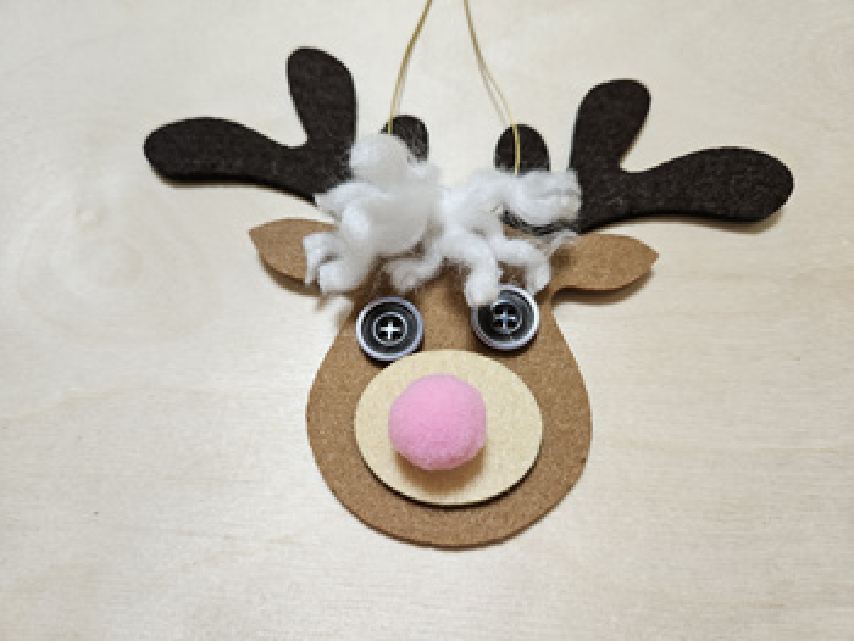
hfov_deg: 73.9
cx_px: 427
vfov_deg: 58.9
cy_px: 320
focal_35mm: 23
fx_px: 568
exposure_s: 1/100
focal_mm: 5.4
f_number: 1.8
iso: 125
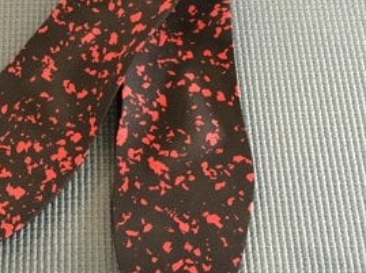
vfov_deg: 26.9
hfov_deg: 34.8
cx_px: 91
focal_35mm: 54
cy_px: 117
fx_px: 570
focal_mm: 4.15
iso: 100
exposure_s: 1/15
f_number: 2.2
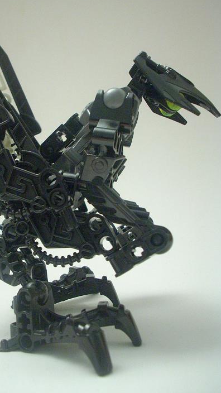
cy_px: 179
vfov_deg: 46.3
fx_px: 458
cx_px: 71
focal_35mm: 44
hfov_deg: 26.9
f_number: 2.8
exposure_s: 1/4
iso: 336
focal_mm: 6.2
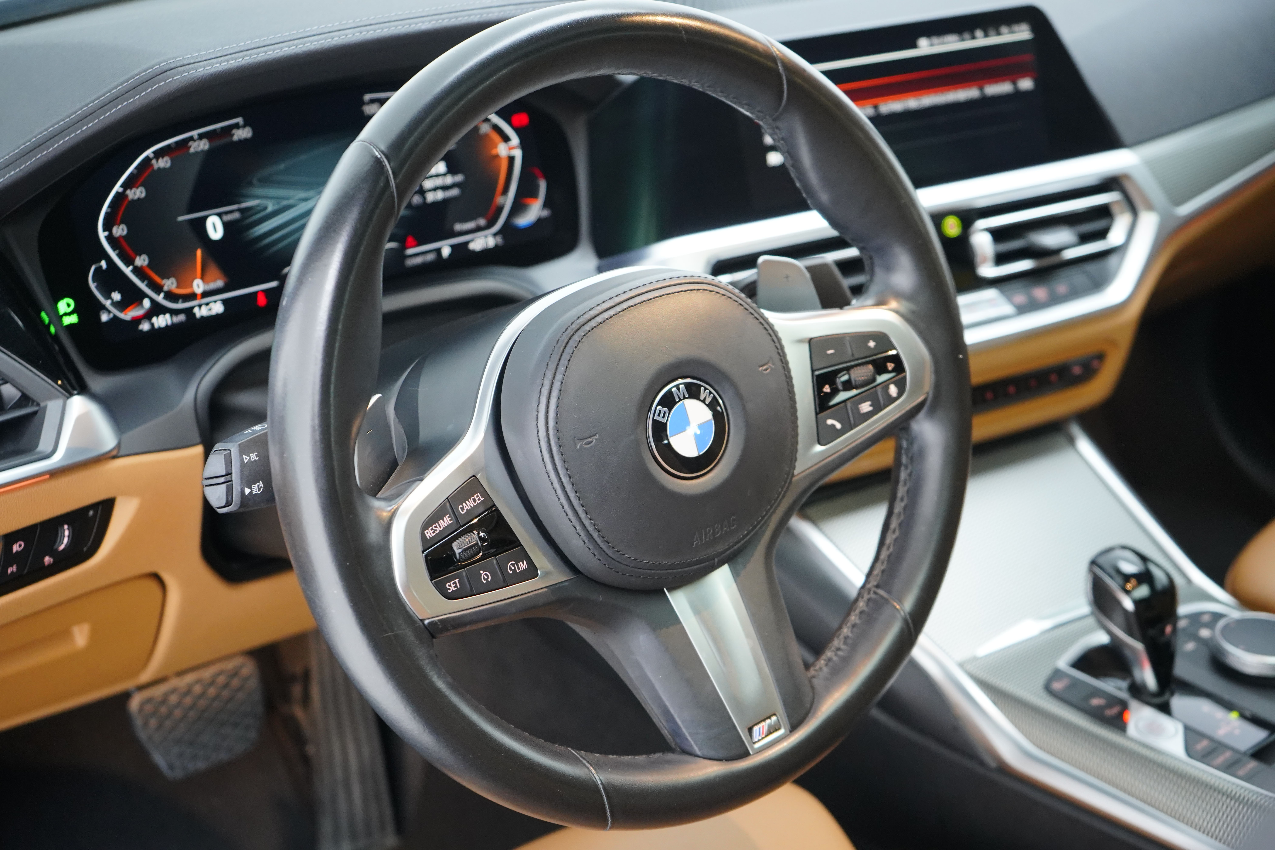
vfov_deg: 28.6
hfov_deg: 41.9
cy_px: 425
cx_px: 638
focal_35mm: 47
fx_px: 1664
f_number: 4.5
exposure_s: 1/50
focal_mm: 47
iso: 3200
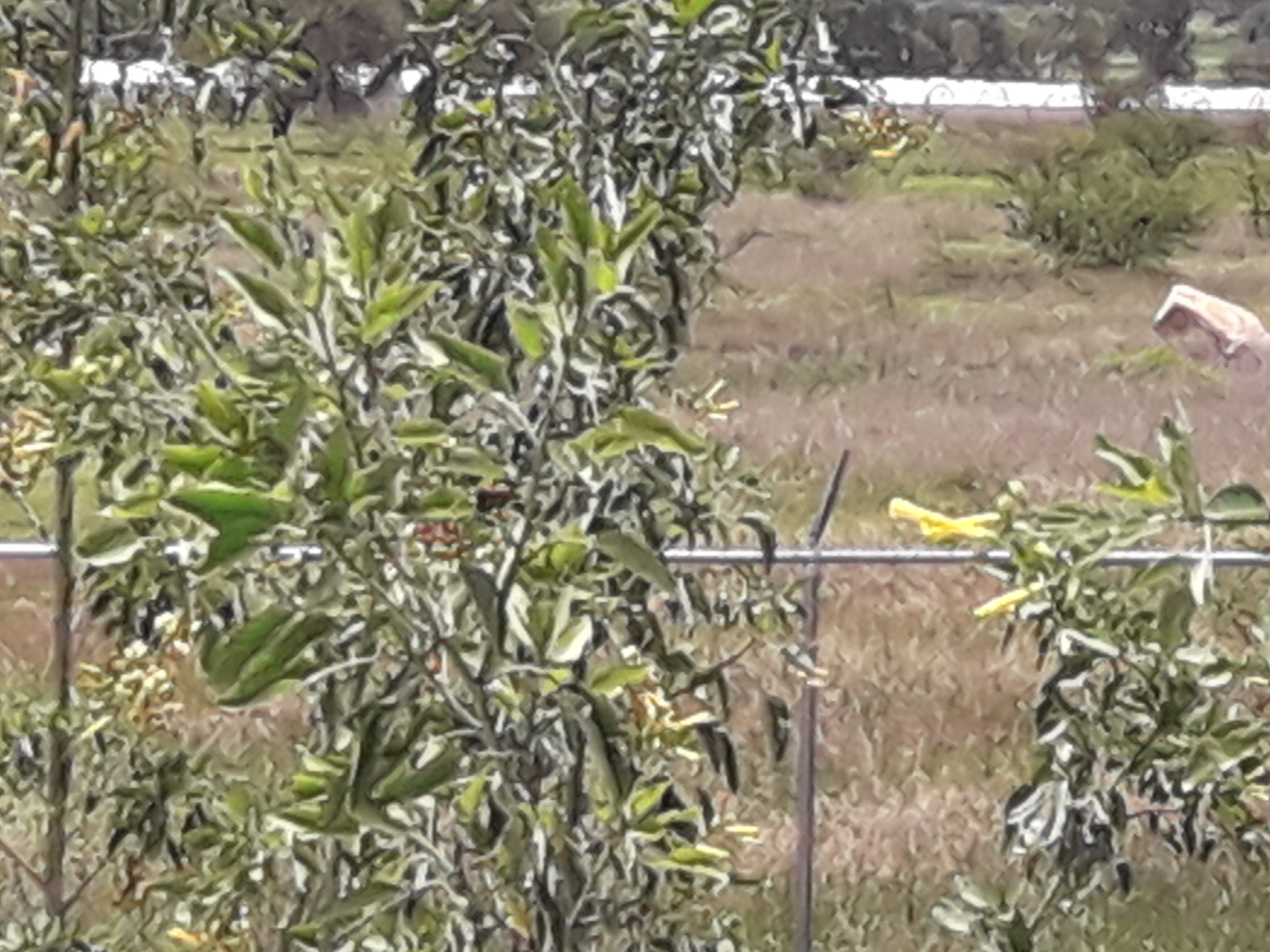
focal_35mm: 55
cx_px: 1207
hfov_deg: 32.7
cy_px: 257
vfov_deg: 26.3
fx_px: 2018
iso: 40
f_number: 1.9
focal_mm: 3.7
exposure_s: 1/1351
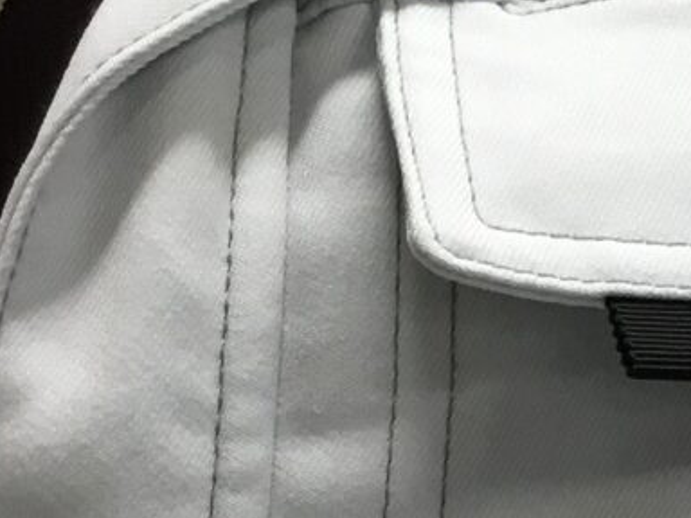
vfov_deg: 11.9
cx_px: 732
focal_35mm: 124
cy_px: 446
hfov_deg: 15.5
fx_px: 2475
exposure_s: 1/30
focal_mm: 3.3
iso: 32
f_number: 2.4
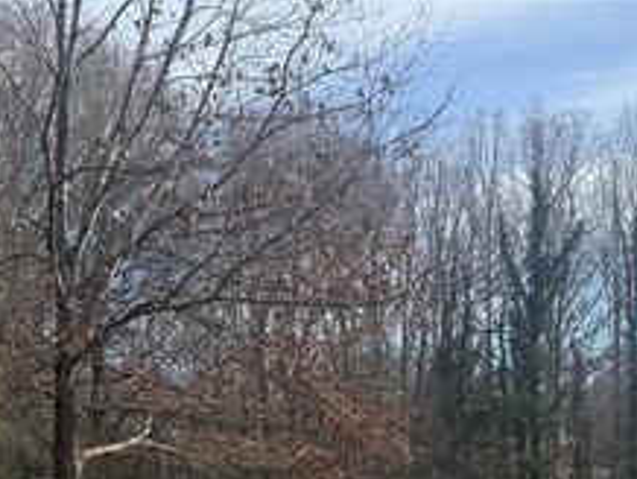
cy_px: 545
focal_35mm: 55
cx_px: 415
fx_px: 1013
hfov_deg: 34.6
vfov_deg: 24.6
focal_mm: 6.76
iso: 80
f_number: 1.78
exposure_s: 1/2703
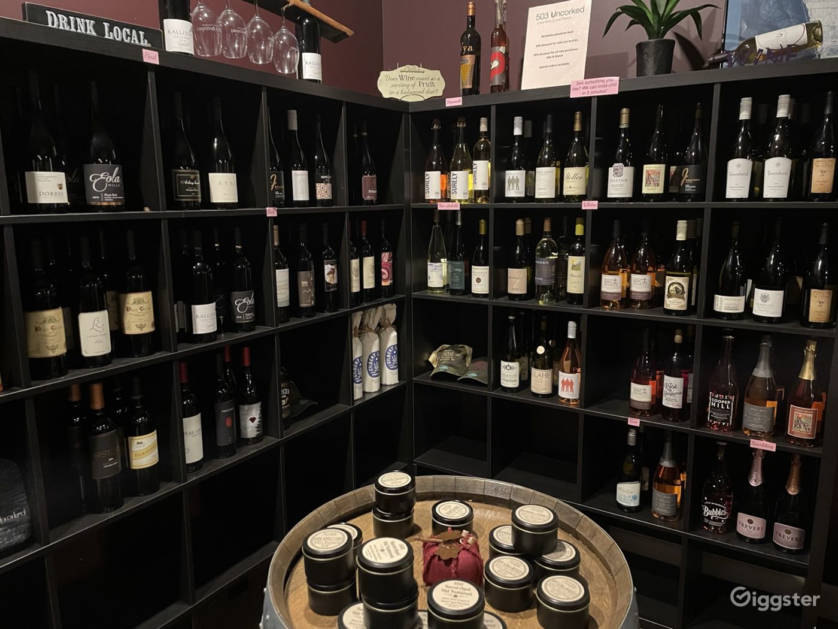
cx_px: 419
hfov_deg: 67.3
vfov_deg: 53.1
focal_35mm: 26
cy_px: 314
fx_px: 629
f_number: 1.6
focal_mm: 4.2
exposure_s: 1/24
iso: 1000
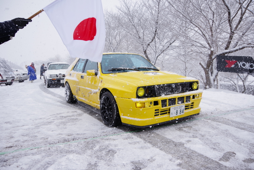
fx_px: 191
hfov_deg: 67.4
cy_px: 85
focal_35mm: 27
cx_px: 127
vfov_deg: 48.0
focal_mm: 18
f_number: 4
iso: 100
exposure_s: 1/320
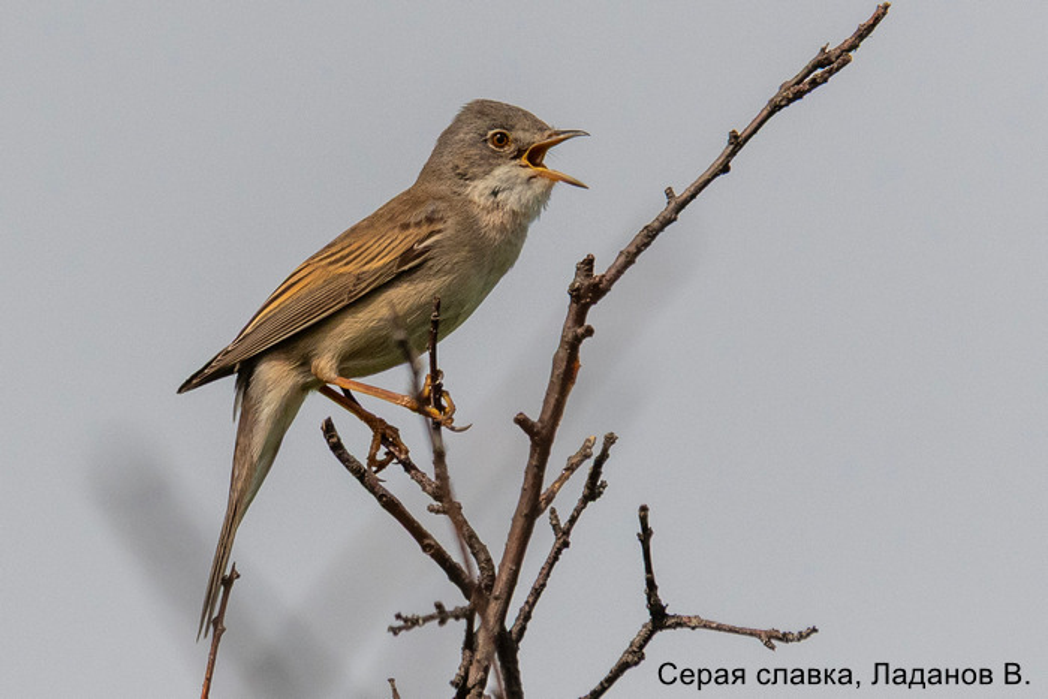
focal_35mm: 900
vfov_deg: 1.5
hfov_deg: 2.3
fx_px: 26204
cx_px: 524
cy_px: 350
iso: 400
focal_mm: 600
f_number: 7.1
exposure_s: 1/5000
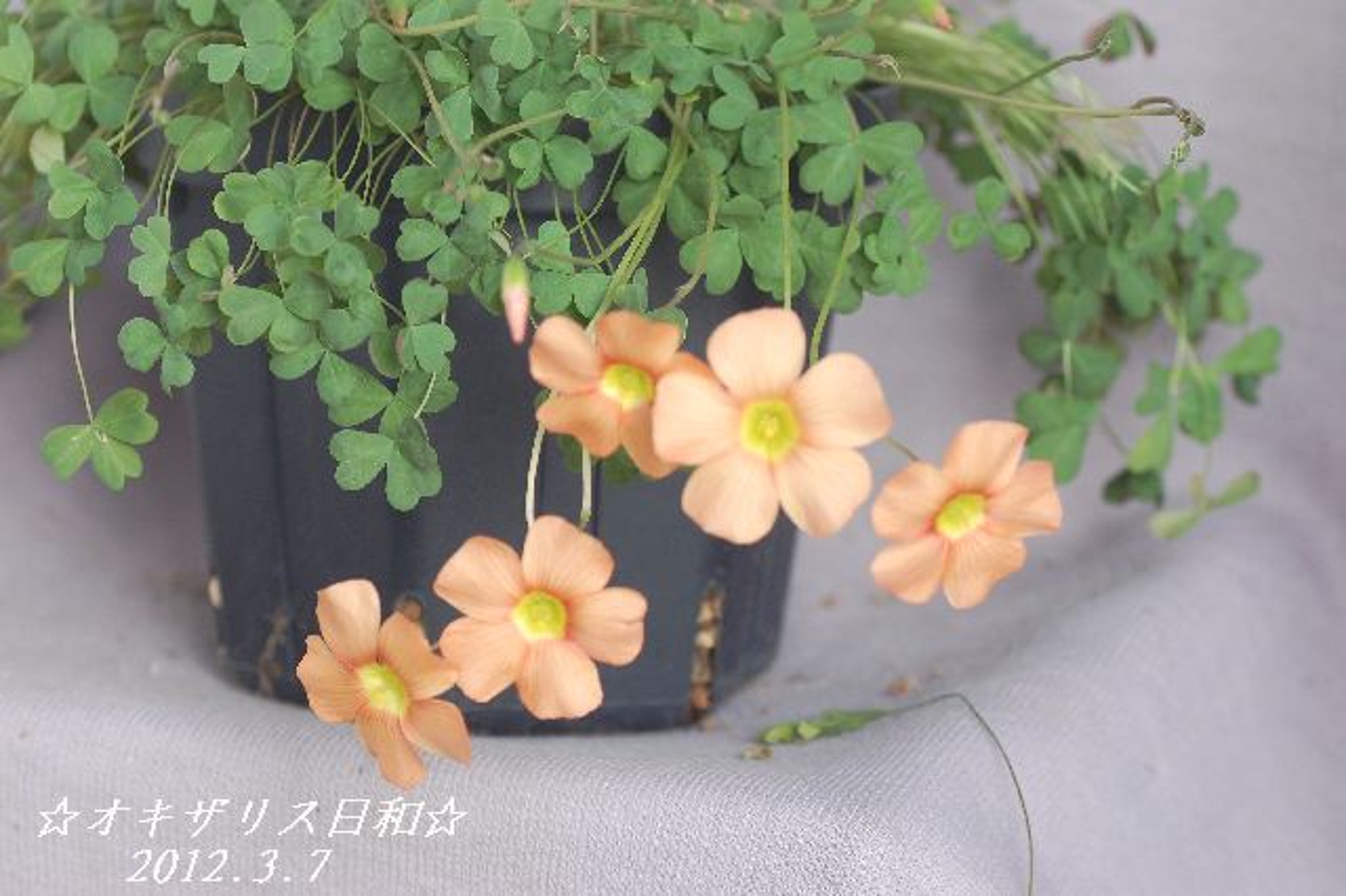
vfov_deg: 10.1
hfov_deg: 15.2
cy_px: 448
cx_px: 673
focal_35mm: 135
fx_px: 5045
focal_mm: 90
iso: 400
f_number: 7.1
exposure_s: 1/30
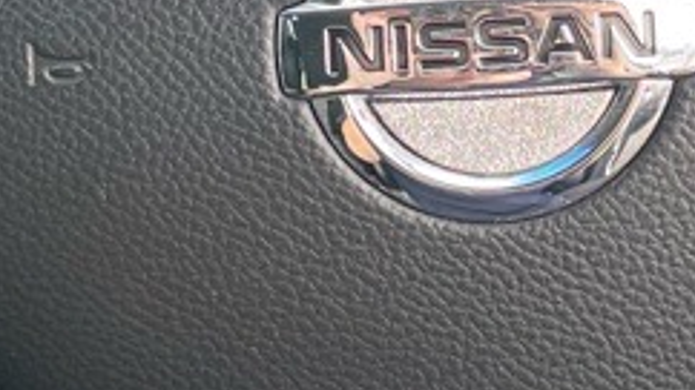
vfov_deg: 8.0
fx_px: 2764
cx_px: 345
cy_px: -83
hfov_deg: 14.3
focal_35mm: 150
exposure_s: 1/121
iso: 50
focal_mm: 4.2
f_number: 1.6
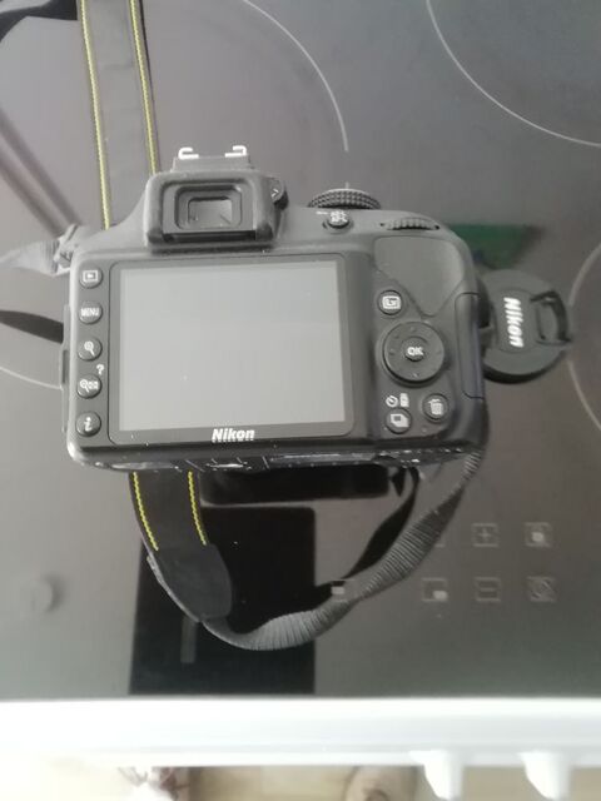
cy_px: 400
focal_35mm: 28
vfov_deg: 63.4
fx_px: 648
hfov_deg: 49.7
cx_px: 300
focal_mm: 2.4
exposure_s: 1/33.3
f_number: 2.4
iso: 400
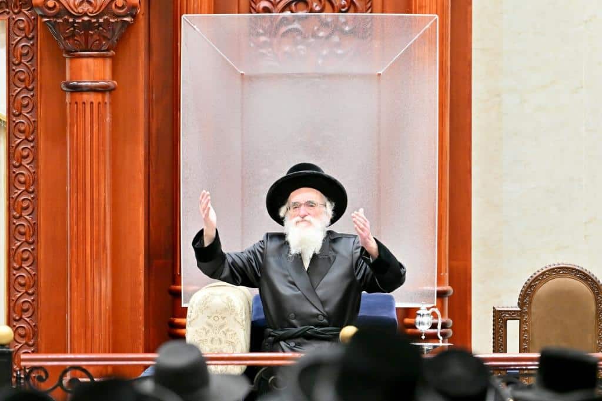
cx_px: 301
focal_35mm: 300
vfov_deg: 4.6
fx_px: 5015
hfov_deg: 6.9
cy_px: 200
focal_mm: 200
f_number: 2.8
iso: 400
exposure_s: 1/250
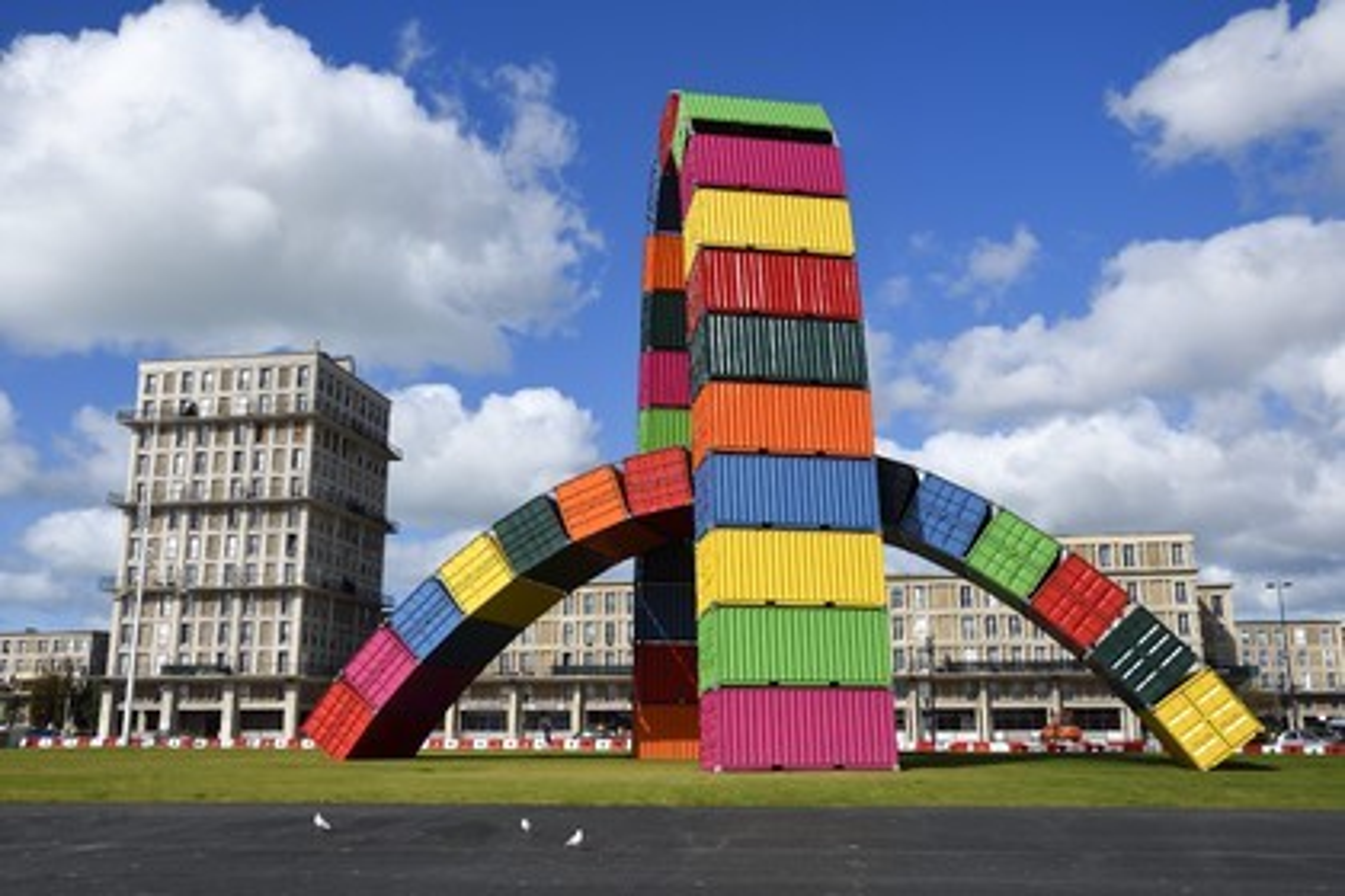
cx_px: 672
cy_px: 448
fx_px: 1270
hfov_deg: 55.8
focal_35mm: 34
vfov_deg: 38.9
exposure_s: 1/500
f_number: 11
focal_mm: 34
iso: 200
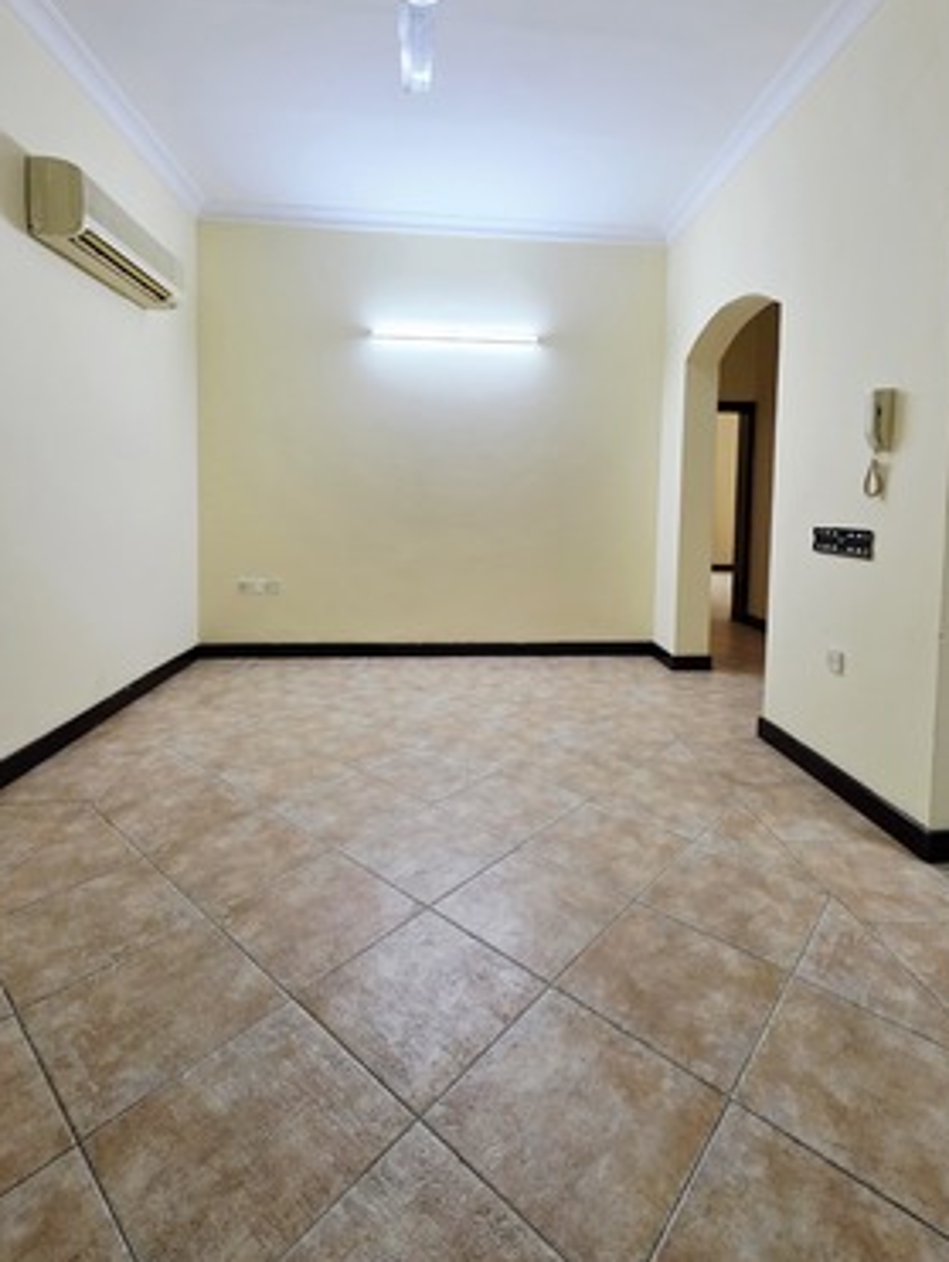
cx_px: 488
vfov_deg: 93.6
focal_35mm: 16
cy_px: 529
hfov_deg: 78.2
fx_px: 584
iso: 250
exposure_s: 1/101
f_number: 1.9
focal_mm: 2.2
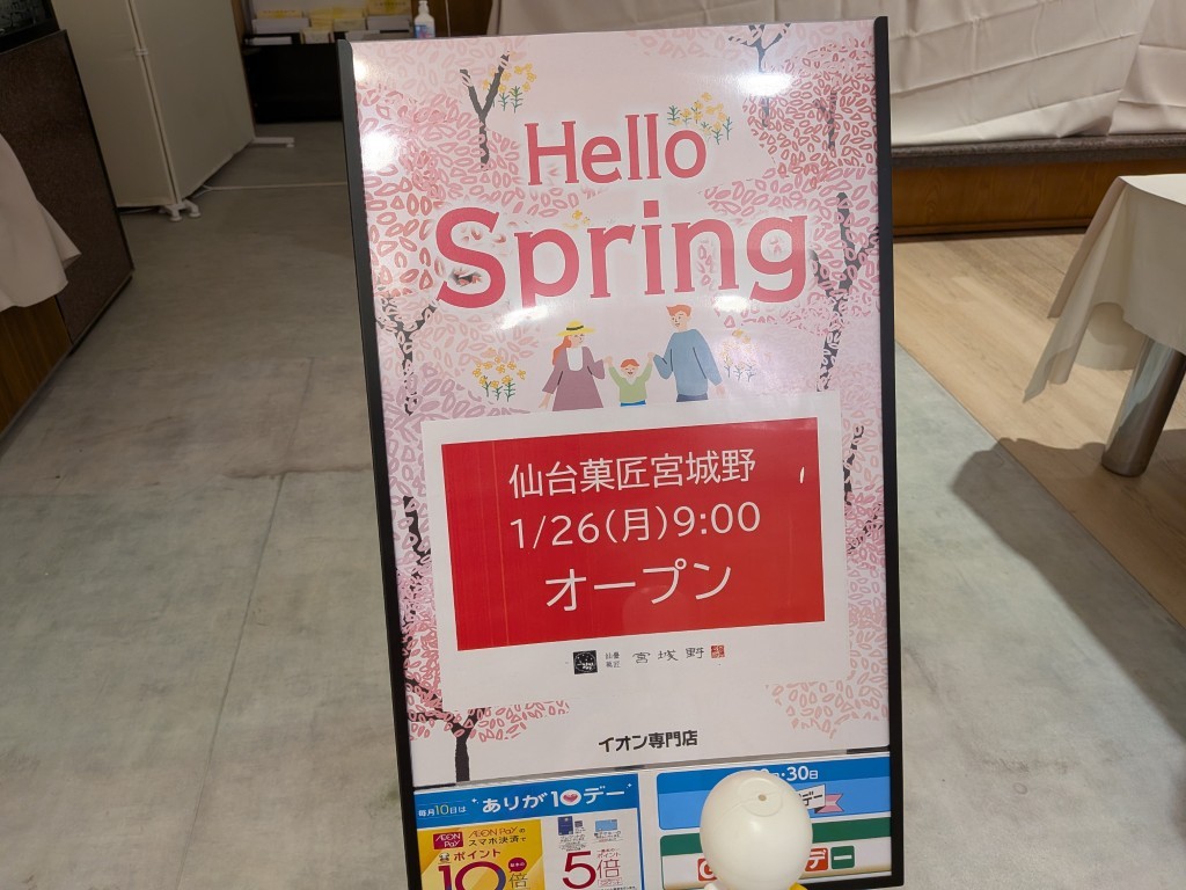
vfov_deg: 56.8
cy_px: 445
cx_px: 593
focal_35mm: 24
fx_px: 822
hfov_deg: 71.6
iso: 148
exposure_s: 1/100
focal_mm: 4.53
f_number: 1.7
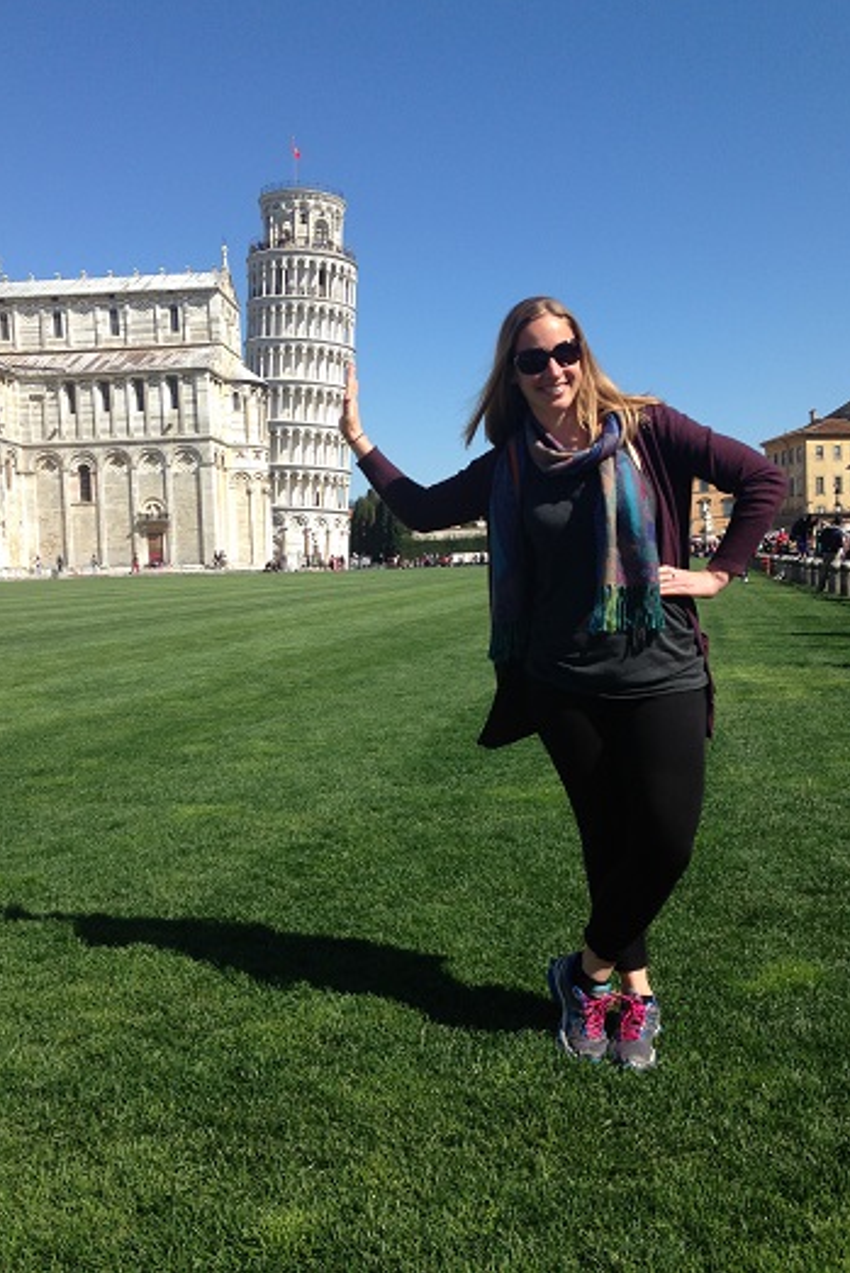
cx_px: 397
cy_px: 627
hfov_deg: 37.9
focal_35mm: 35
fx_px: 1239
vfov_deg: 54.4
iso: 50
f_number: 2.4
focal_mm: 4.12
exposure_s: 1/1355
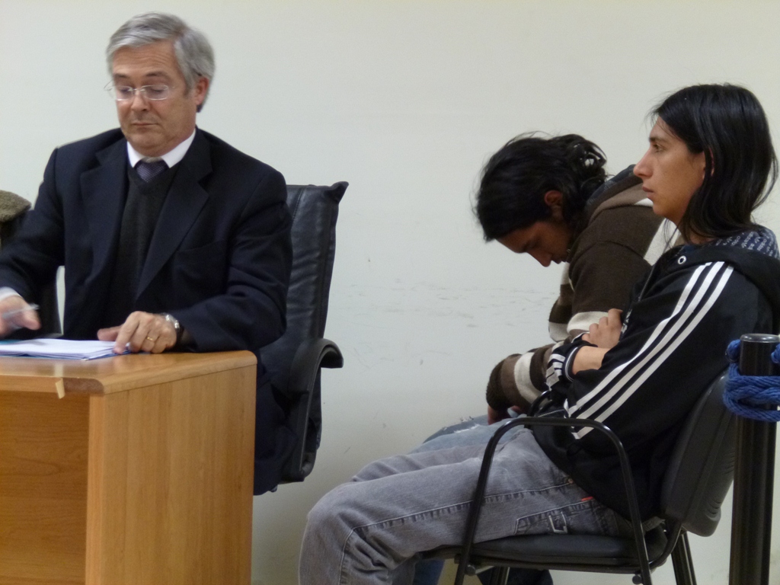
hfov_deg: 16.4
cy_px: 292
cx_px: 390
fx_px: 2704
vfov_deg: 12.3
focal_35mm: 120
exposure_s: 1/8
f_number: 6.4
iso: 400
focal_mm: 21.5
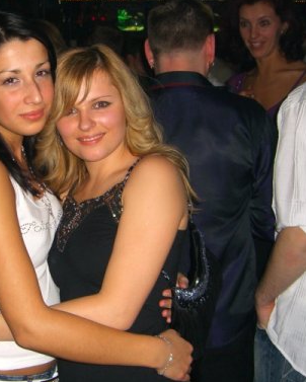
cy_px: 183
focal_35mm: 59
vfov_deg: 31.9
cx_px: 72
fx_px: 667
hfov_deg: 25.5
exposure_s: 1/60
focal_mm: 7.9
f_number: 2.8
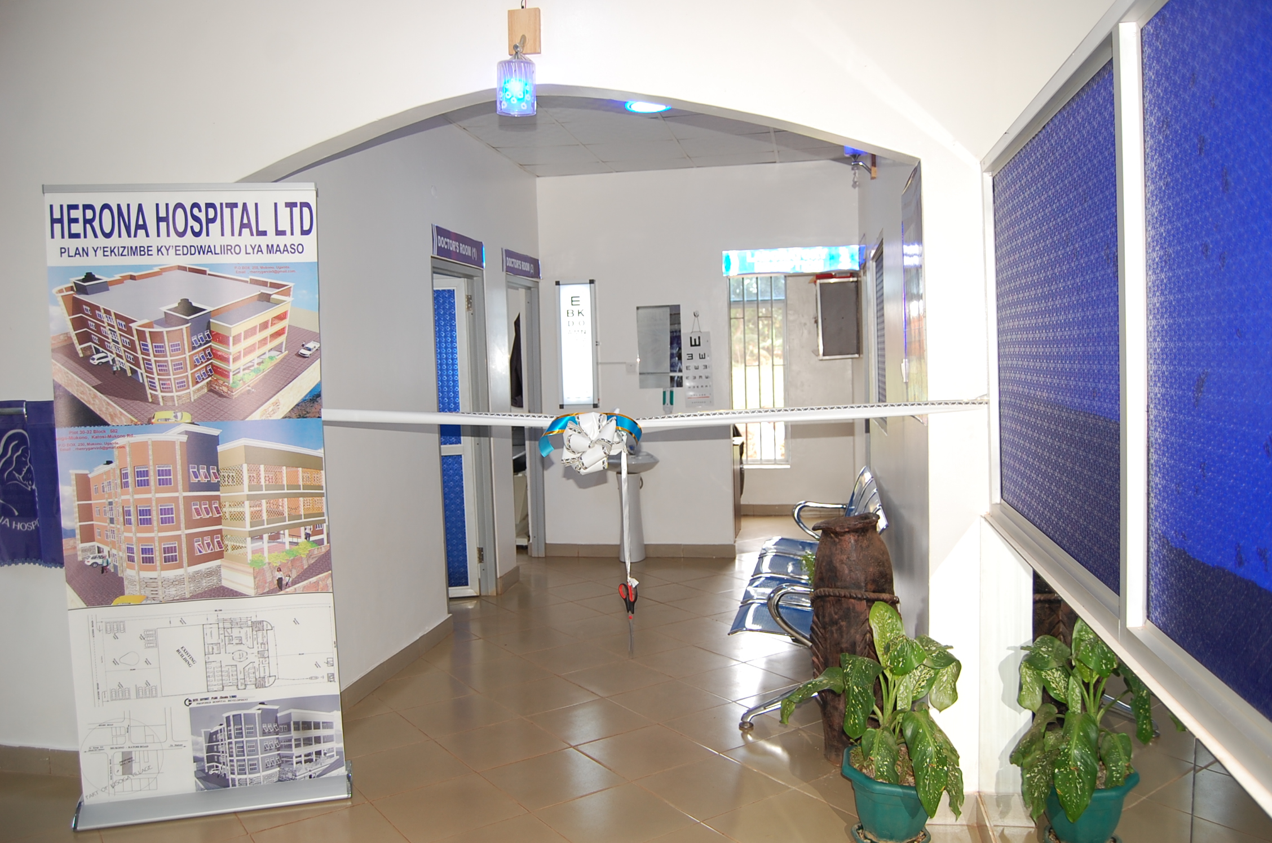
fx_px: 952
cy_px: 422
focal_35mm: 27
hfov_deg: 67.5
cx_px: 636
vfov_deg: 47.8
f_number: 3.5
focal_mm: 18
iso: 200
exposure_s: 1/60
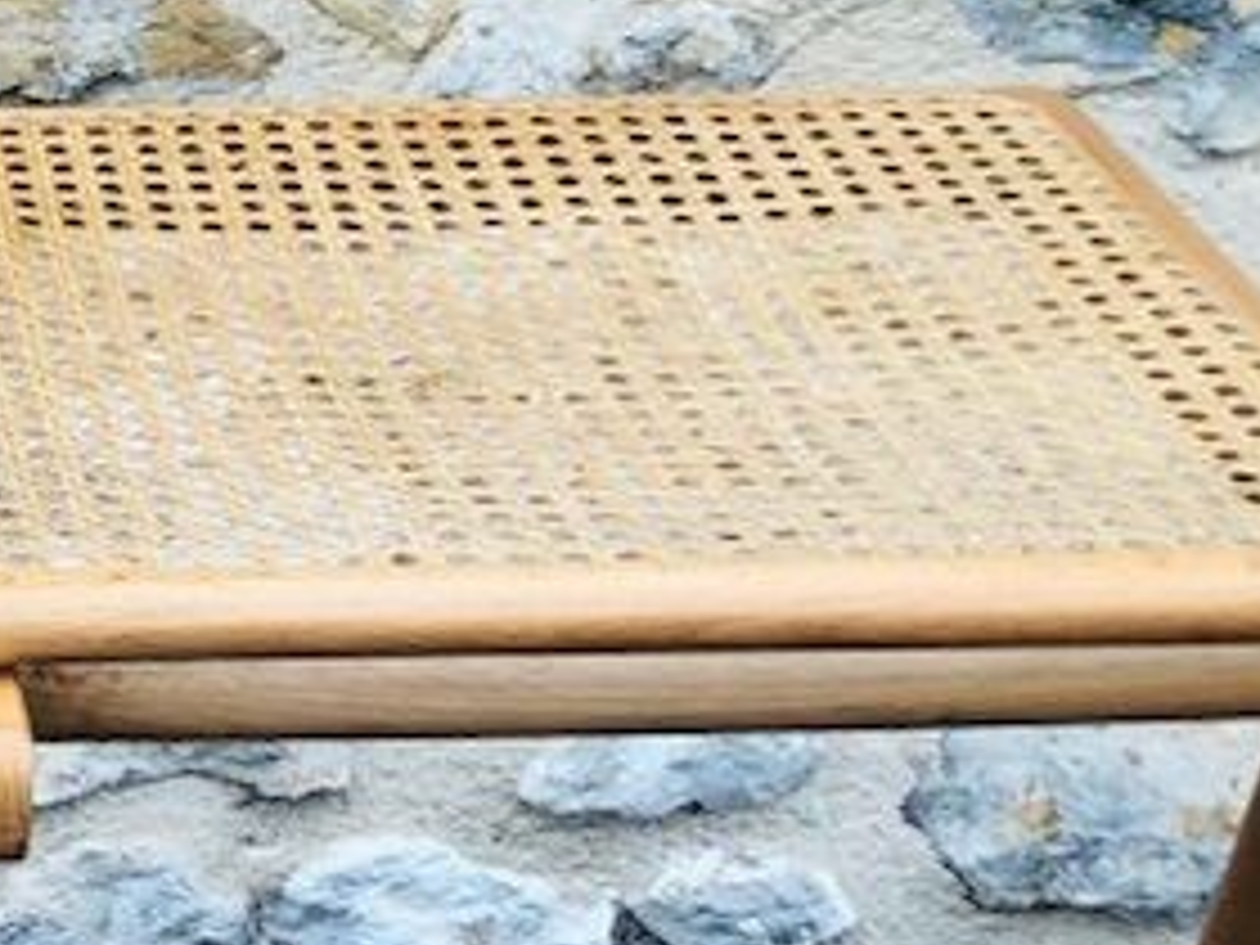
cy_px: 513
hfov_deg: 14.5
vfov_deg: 11.6
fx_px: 4659
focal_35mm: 128
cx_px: -562
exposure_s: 1/120
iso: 40
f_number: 1.8
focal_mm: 3.99
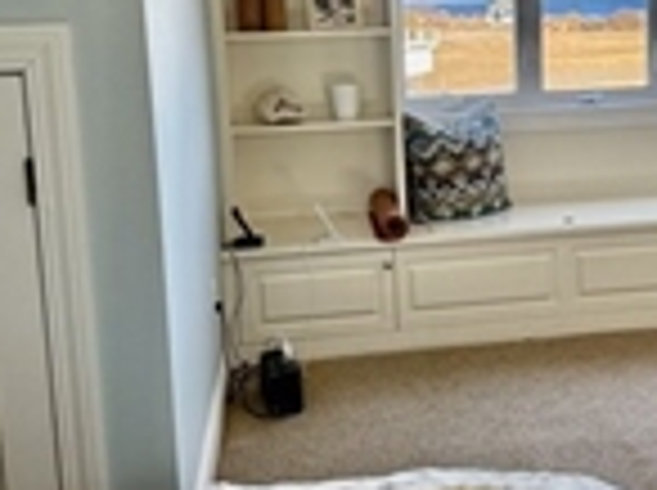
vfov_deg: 25.4
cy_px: 162
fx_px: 1080
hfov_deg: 33.2
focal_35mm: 57
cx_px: 486
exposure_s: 1/232
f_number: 1.78
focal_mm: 6.76
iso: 160
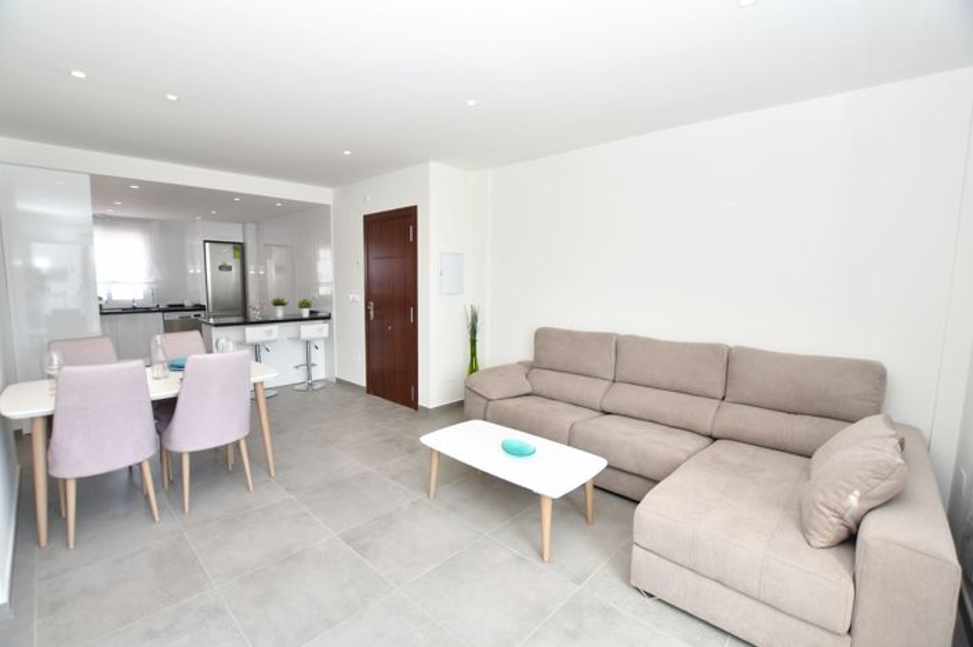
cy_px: 324
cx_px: 486
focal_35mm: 15
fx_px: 405
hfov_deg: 100.4
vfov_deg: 77.2
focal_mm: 10
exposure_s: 1/160
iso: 400
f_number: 4.5
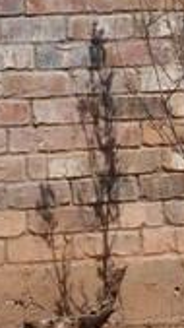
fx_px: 6309
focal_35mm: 727
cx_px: 608
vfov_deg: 3.0
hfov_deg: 1.7
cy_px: 190
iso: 80
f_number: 5.6
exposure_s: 1/750
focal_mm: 19.3
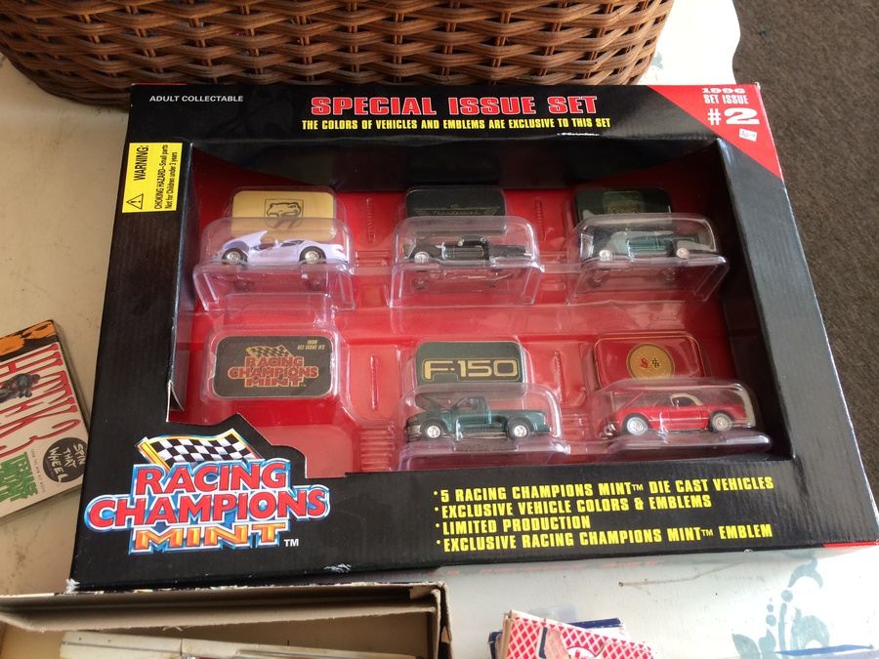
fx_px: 762
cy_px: 330
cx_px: 440
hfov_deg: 60.0
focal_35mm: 30
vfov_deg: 46.8
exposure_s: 1/40
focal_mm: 4.12
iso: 40
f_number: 2.2
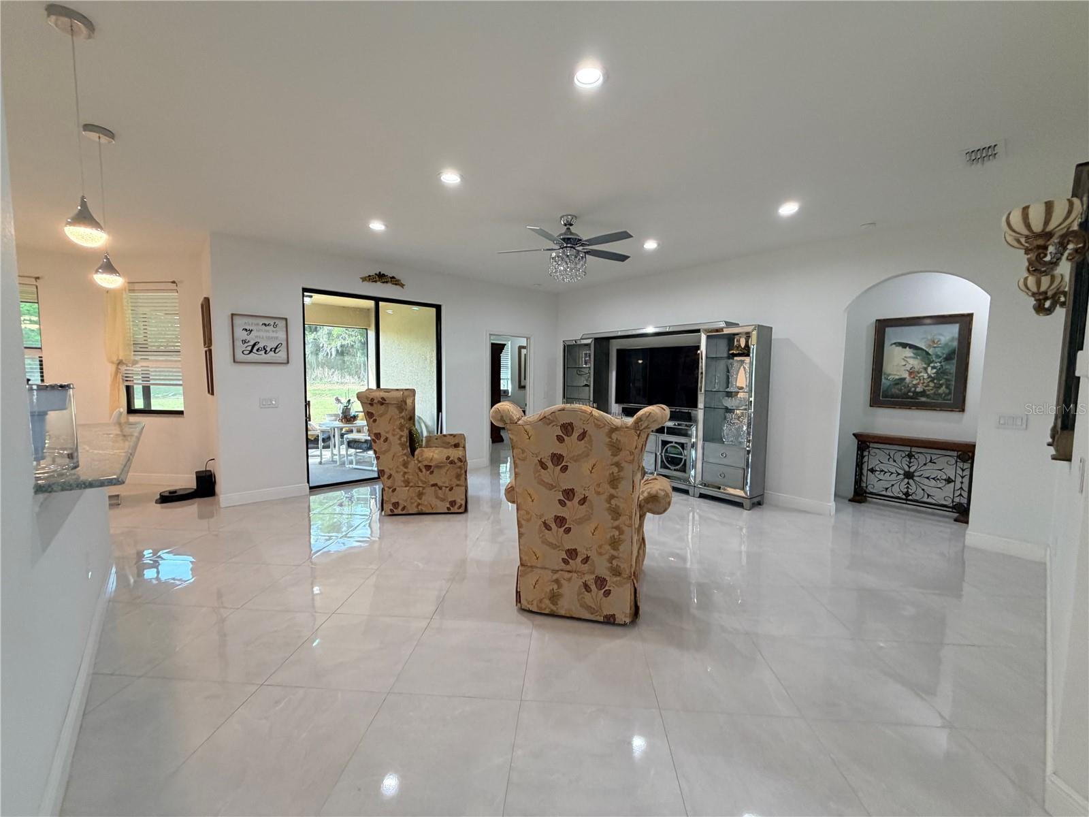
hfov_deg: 102.1
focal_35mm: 14
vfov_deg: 85.7
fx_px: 440
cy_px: 408
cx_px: 544
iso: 250
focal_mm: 2.22
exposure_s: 1/120
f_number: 2.2
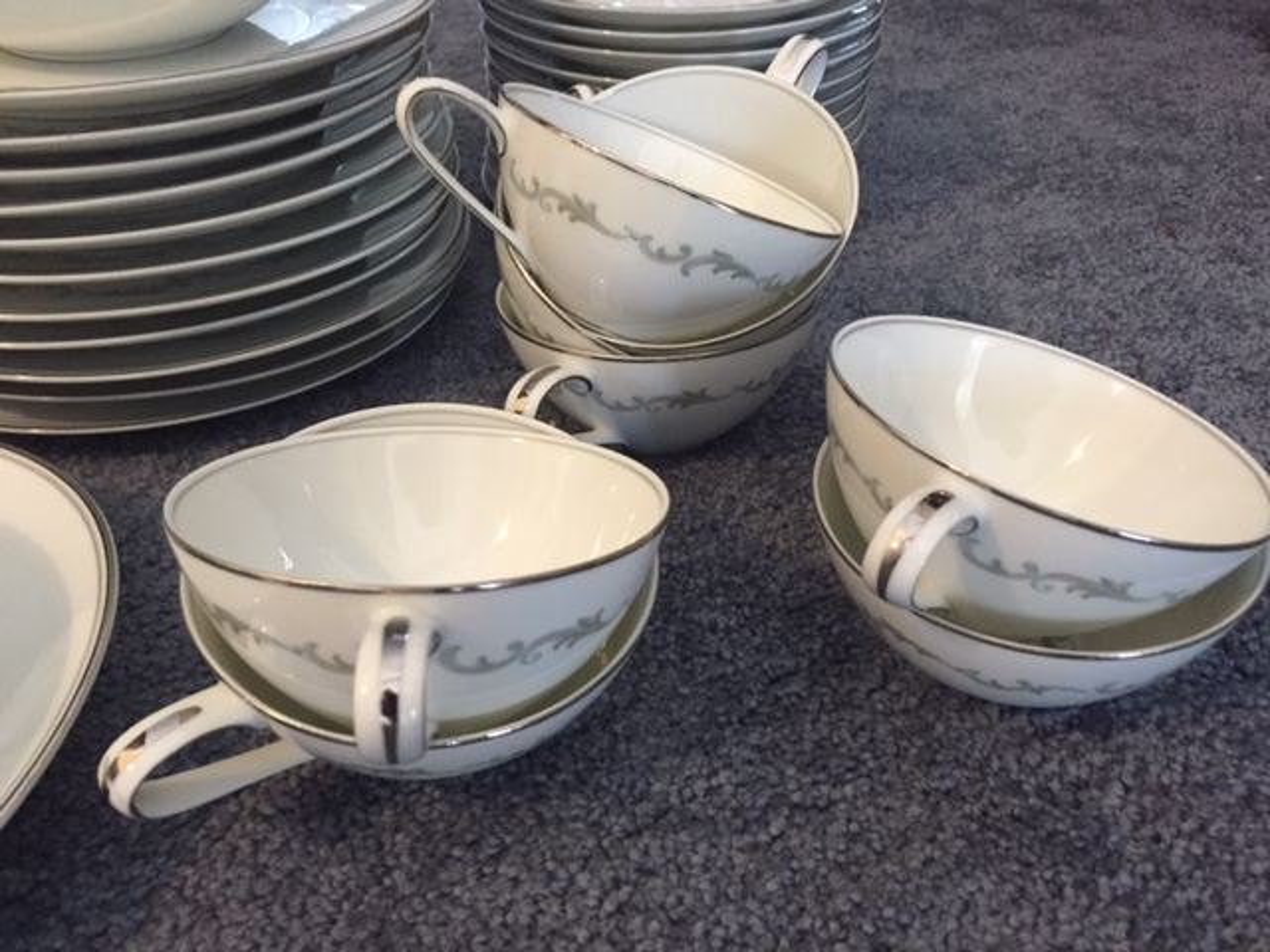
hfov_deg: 61.7
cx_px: 635
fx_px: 1064
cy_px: 476
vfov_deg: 48.2
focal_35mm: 29
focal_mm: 4.15
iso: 250
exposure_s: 1/24
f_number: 2.2
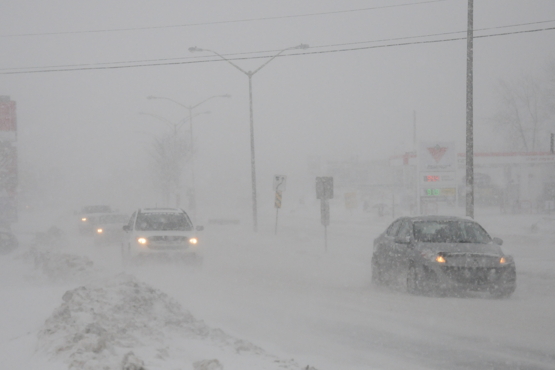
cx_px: 278
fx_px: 1526
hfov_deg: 20.6
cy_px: 185
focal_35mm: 99
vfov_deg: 13.8
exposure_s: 1/8000
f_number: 5.6
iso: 2500
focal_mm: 66
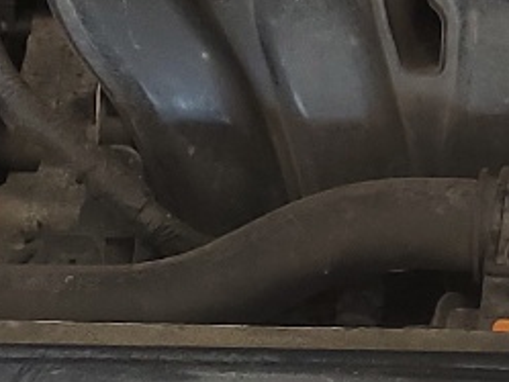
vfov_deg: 8.9
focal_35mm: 167
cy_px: 143
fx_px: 2457
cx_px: 738
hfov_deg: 11.4
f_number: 1.5
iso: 60
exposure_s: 1/120
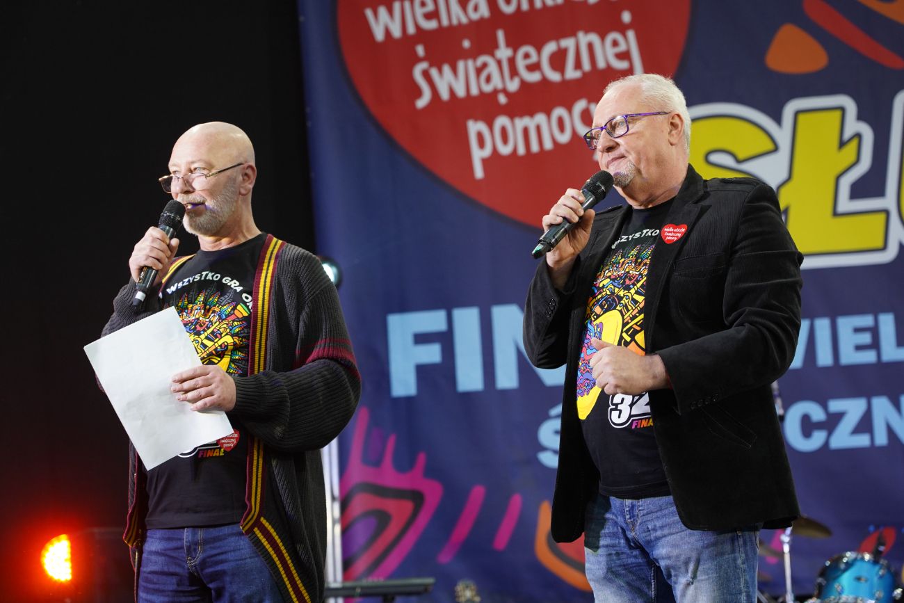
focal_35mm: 96
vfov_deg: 14.3
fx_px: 2411
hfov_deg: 21.2
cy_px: 302
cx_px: 452
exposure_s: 1/100
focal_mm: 96
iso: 2000
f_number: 5
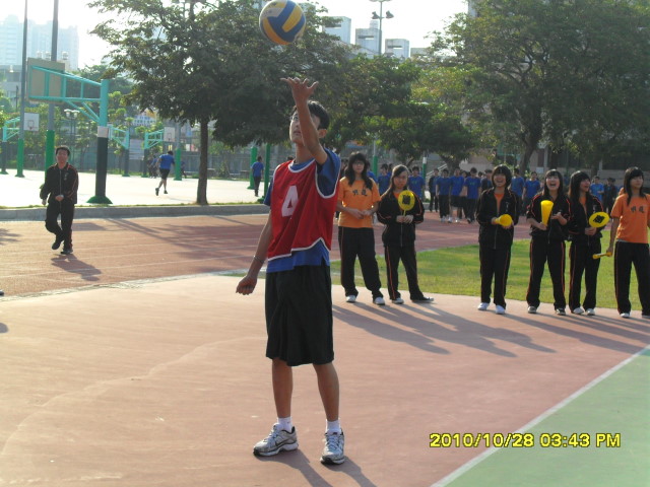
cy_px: 244
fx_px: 1314
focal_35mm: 70
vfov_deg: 21.0
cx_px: 325
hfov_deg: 27.8
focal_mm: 12.3
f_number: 4
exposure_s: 1/500
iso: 100
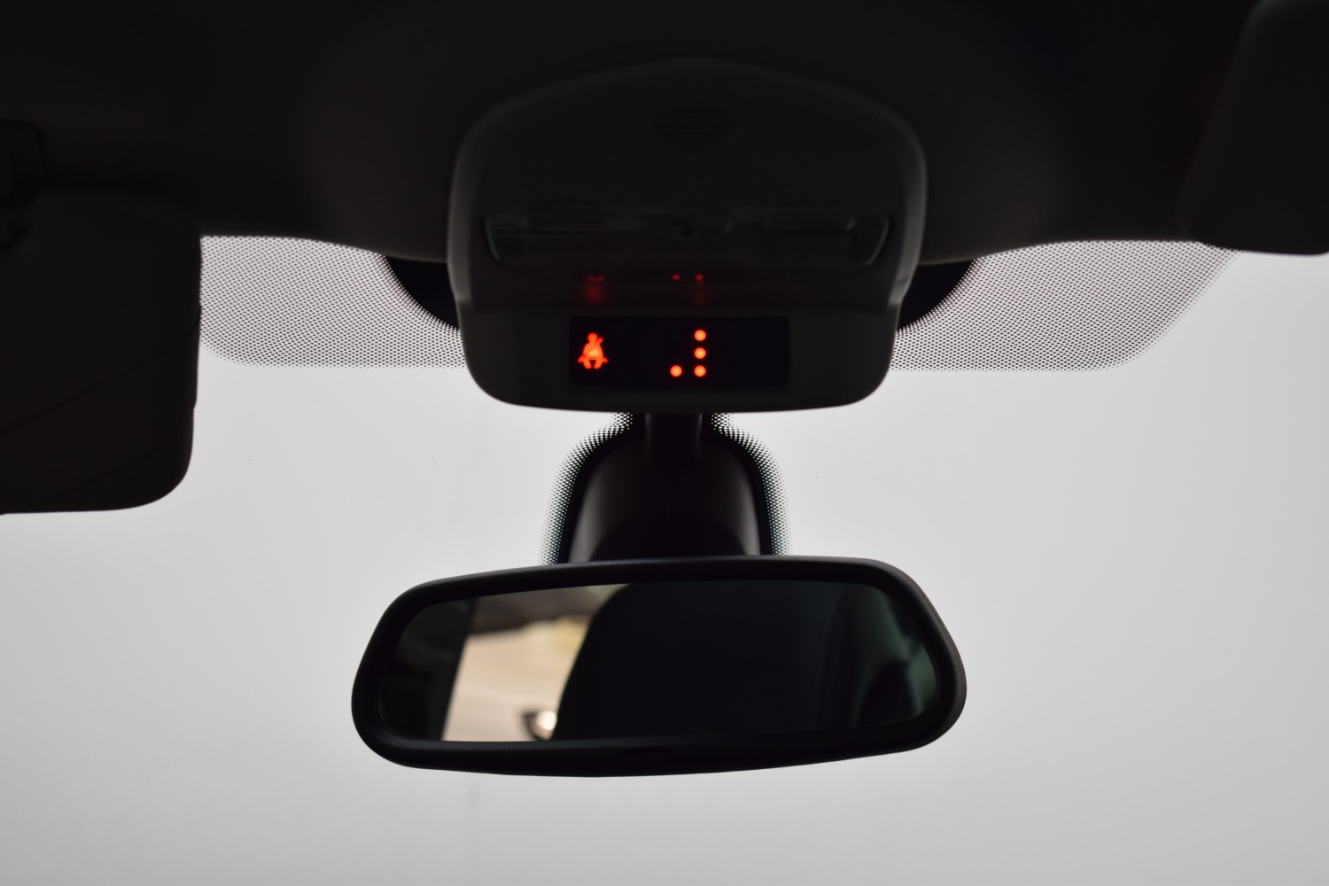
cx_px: 664
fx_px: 2879
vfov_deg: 17.5
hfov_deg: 26.0
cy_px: 443
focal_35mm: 78
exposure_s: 1/60
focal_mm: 52
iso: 400
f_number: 5.6
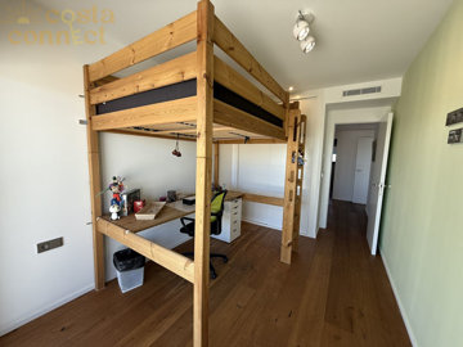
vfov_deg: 85.7
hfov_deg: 102.1
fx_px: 187
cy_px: 174
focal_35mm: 14
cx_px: 232
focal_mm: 2.22
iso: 64
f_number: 2.2
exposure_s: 1/99
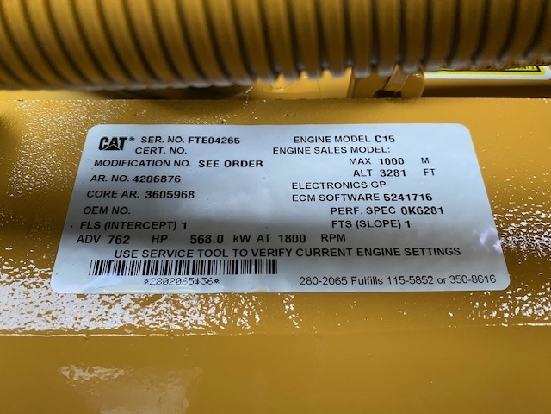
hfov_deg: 67.3
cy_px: 207
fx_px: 414
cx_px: 276
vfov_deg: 53.1
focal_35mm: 26
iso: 250
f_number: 1.8
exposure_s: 1/60
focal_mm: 4.25
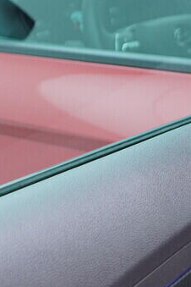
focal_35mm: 153
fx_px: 1218
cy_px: 170
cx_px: 457
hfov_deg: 8.2
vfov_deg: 13.4
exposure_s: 1/40
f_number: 2.8
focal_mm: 24
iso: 320
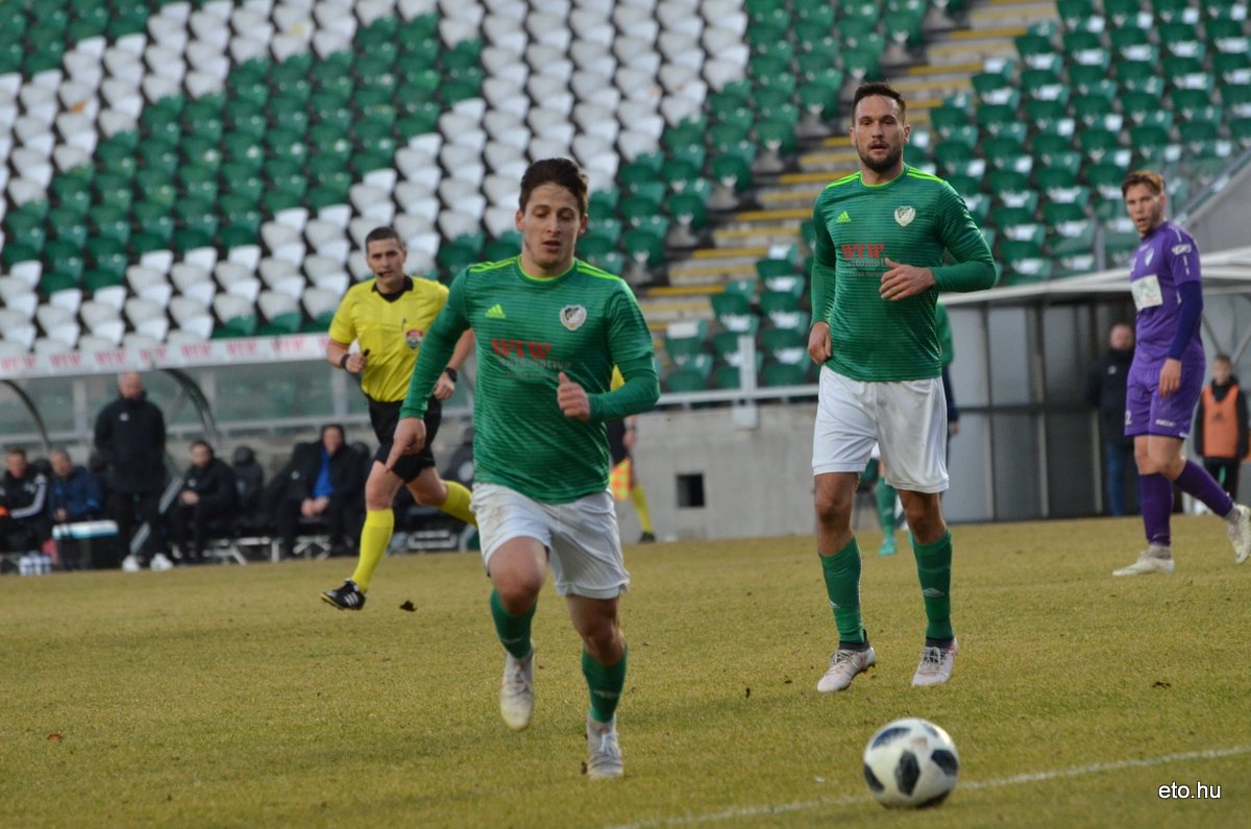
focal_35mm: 300
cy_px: 414
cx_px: 626
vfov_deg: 4.6
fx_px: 10404
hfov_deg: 6.9
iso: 1250
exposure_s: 1/500
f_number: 5.3
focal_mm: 200
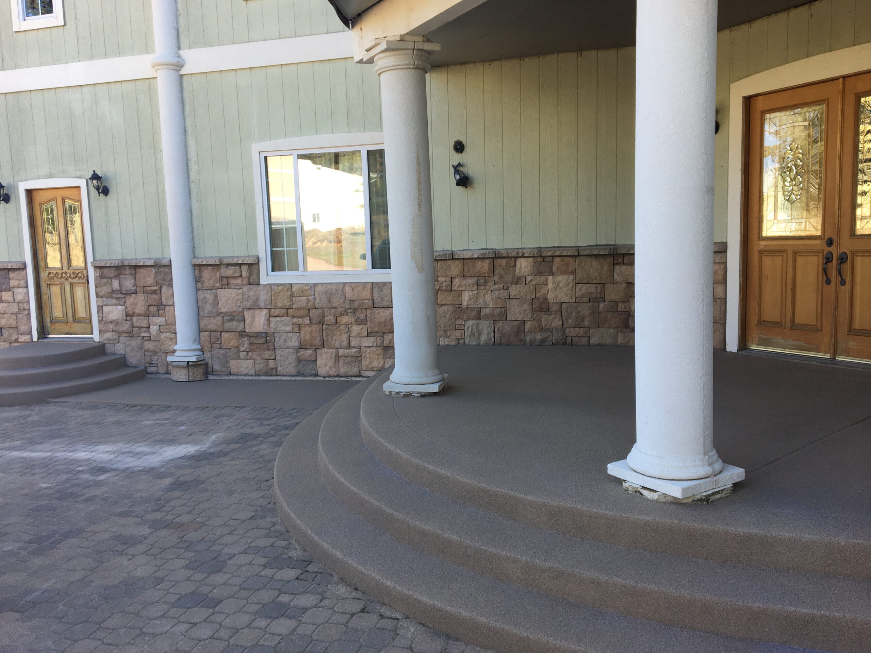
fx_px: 730
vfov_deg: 48.2
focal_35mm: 29
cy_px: 326
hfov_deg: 61.7
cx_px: 436
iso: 25
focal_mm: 4.15
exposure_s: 1/183
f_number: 2.2
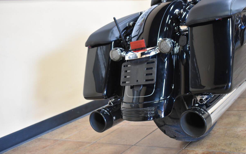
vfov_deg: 30.9
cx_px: 123
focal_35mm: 42
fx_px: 278
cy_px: 74
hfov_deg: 47.7
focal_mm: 27
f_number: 4
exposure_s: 1/60
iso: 2500
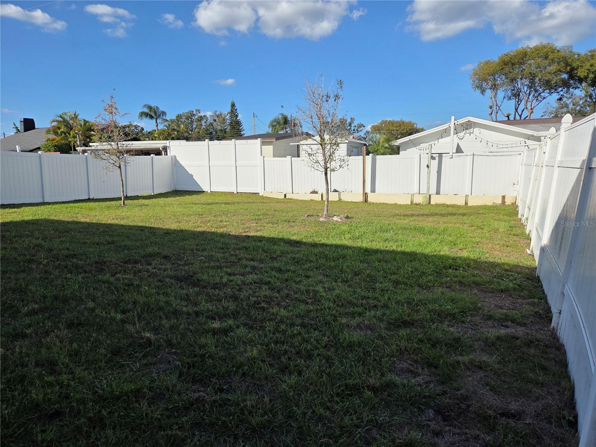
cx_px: 298
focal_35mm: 23
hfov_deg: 73.9
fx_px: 396
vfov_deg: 58.9
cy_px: 224
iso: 64
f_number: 1.8
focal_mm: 5.4
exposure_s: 1/7891
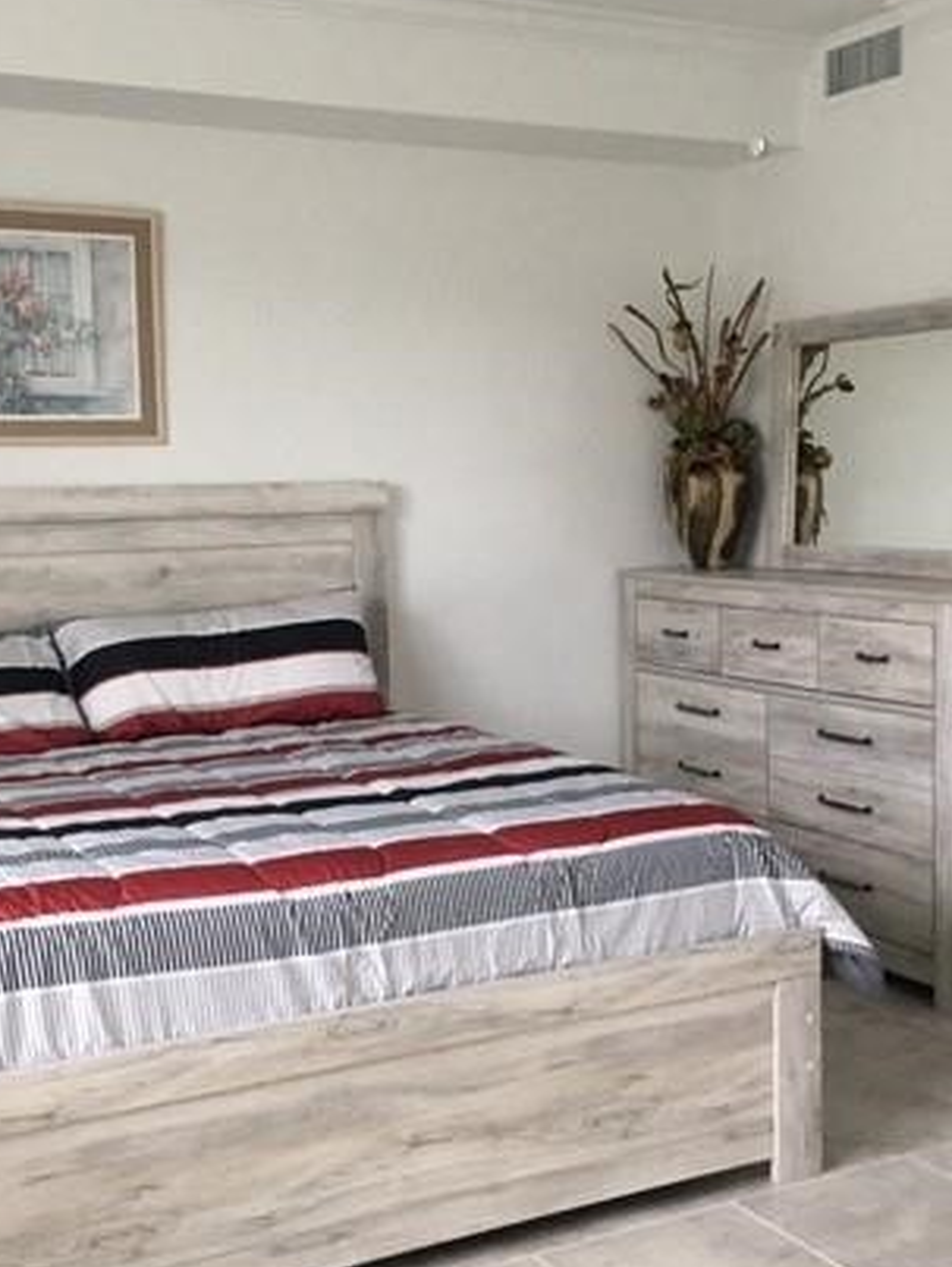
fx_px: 1684
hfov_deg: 31.6
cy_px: 654
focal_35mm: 46
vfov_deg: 41.2
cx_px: 503
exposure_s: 1/15
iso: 64
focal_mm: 4.15
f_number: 2.2
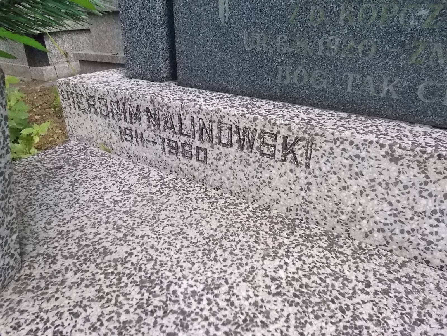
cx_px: 224
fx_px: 336
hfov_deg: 67.3
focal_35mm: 26
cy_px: 168
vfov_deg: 53.1
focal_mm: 4.6
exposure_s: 1/400
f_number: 3.2
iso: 400
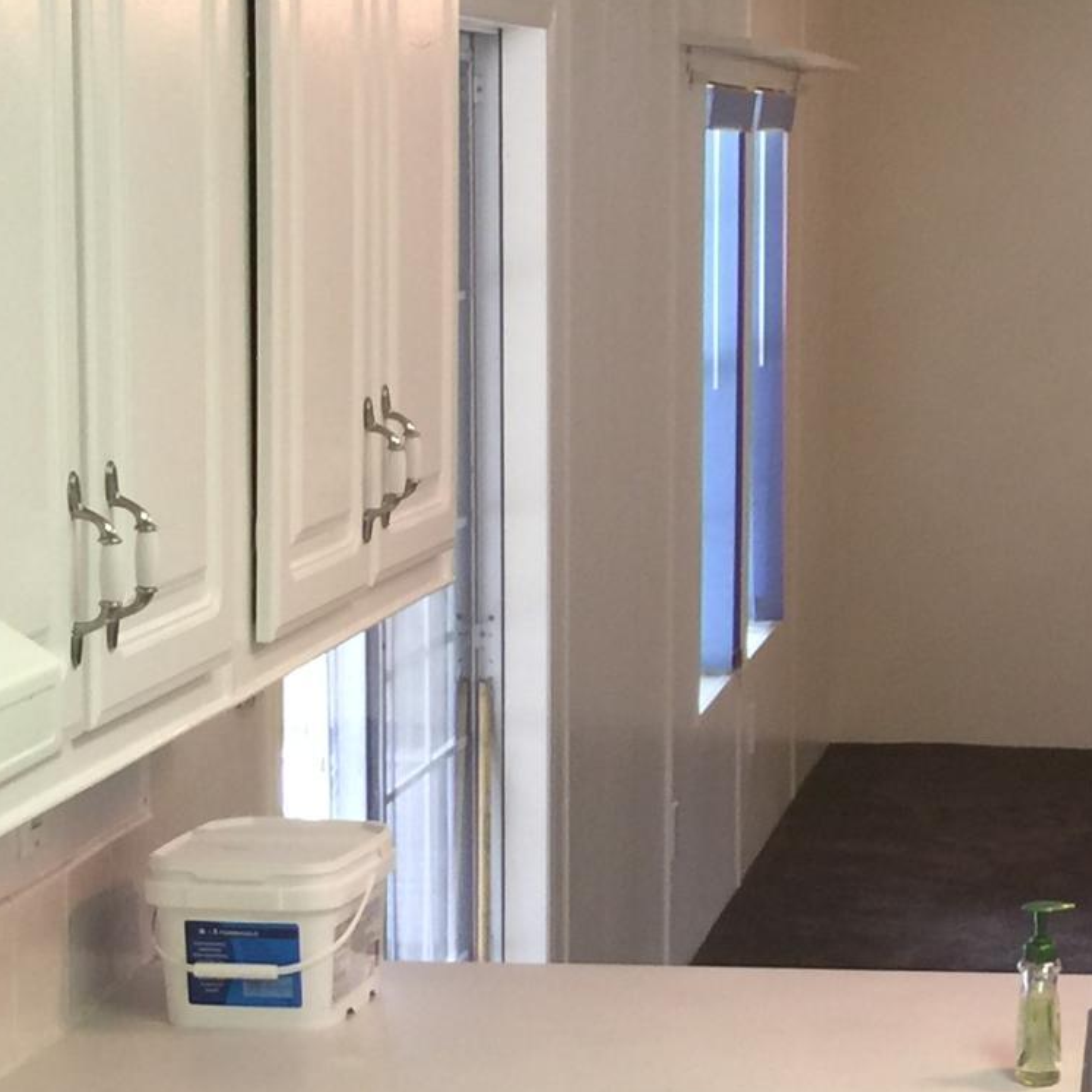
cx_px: 1219
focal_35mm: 103
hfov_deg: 16.4
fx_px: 3676
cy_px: 905
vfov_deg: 16.7
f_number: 2.2
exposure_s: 1/15
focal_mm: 4.15
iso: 32
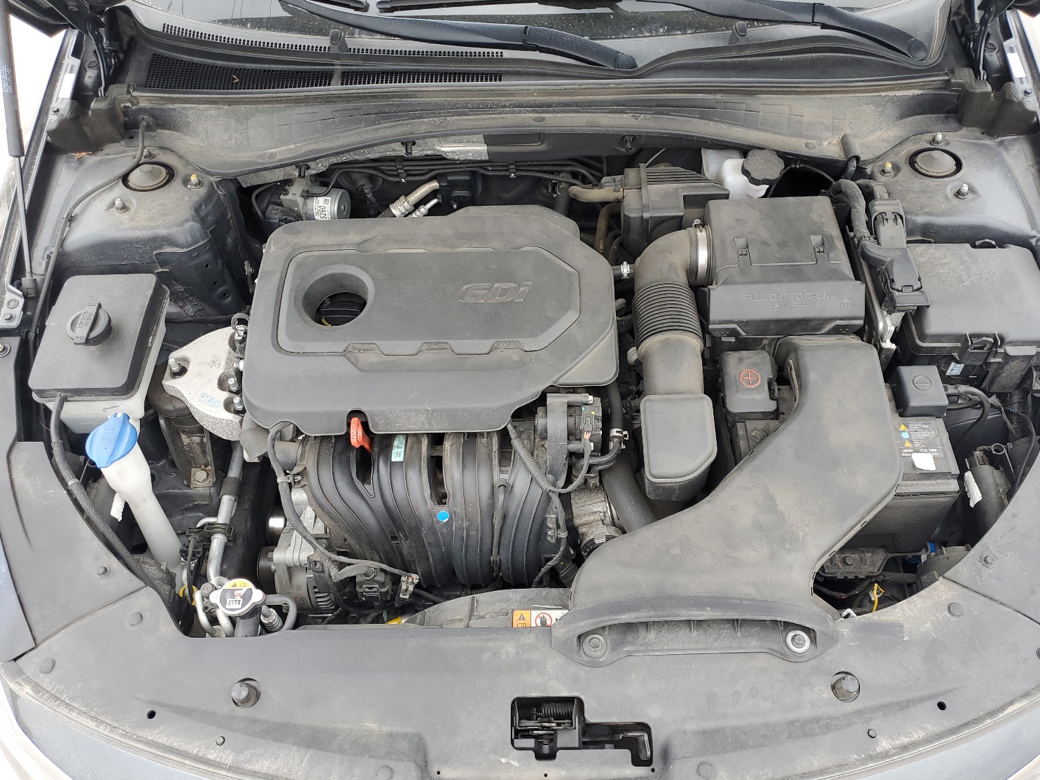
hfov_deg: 63.4
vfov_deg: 49.7
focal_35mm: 28
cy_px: 377
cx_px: 556
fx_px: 841
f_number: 1.5
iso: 50
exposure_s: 1/345
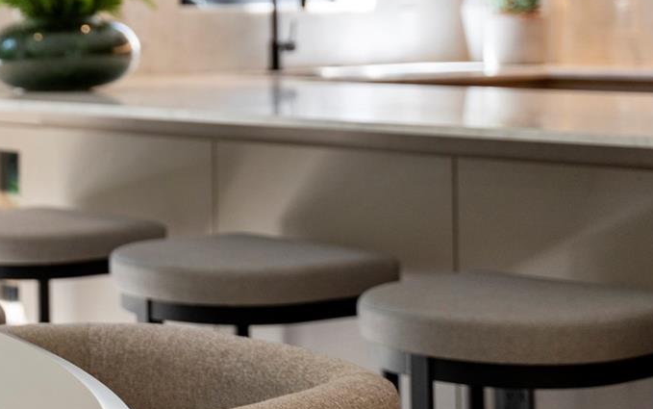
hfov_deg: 20.3
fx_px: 1739
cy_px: -22
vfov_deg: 13.2
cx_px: -57
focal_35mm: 98
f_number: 2.8
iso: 500
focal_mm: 40.7
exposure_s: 1/200
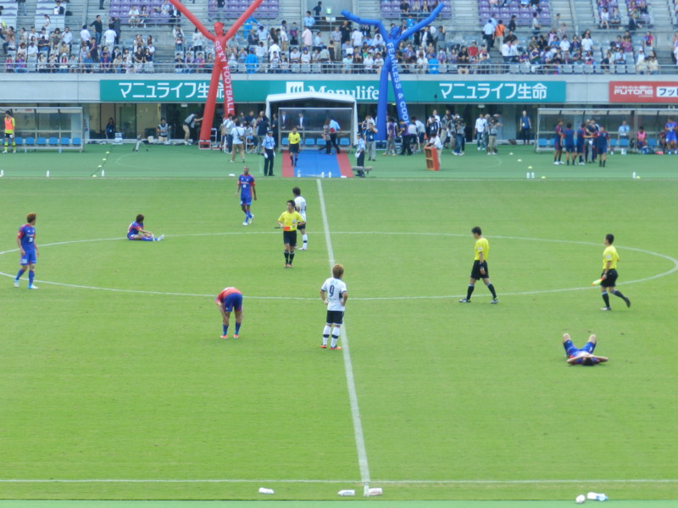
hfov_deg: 13.6
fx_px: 2840
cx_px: 339
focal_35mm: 145
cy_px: 254
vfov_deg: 10.2
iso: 160
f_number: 5.1
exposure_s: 1/50
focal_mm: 25.7
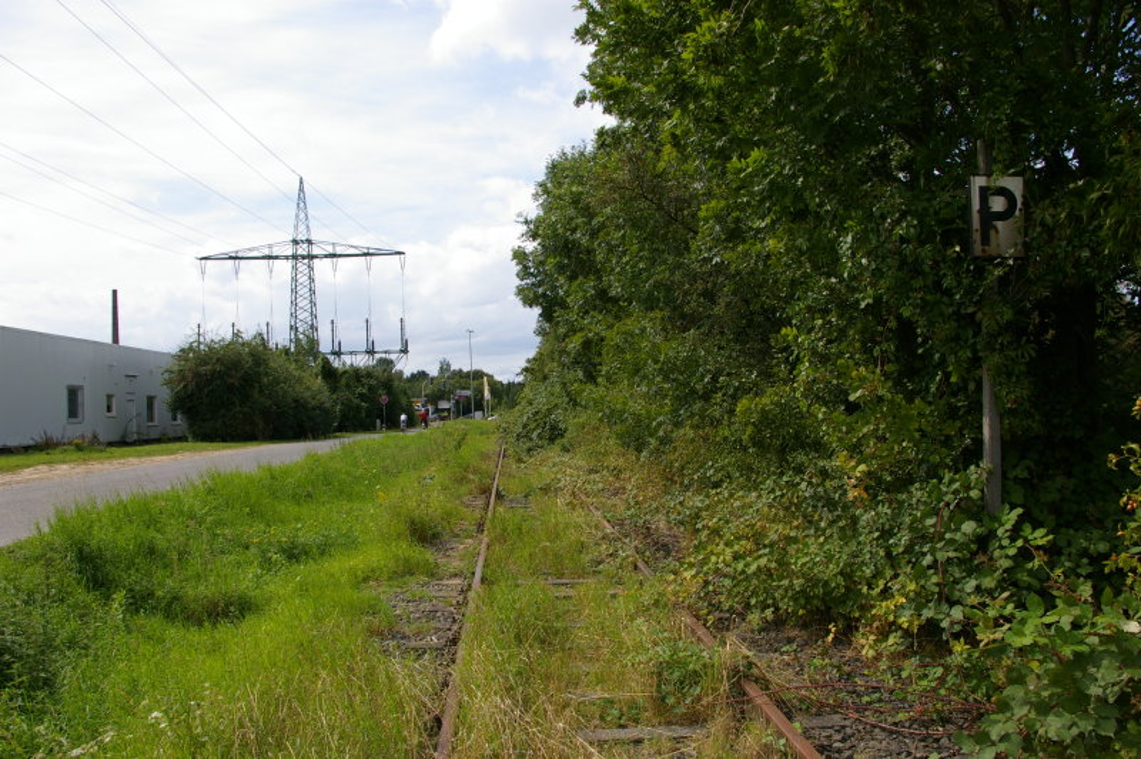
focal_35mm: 32
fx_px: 998
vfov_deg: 41.6
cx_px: 570
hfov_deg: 59.5
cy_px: 380
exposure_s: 1/250
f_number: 9.5
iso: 200
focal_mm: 21
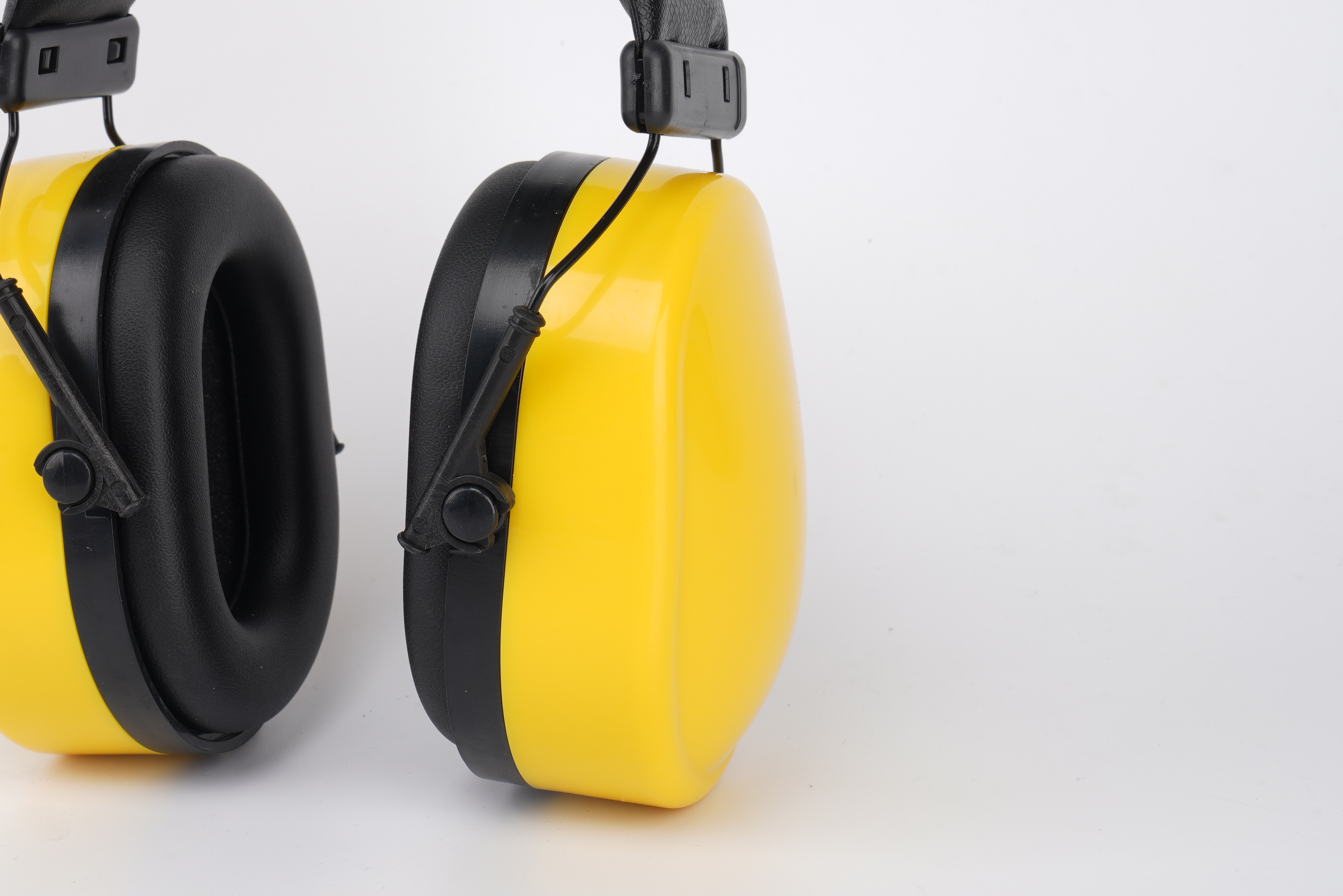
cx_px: 394
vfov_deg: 13.4
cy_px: 189
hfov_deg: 19.9
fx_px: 3805
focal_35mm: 102
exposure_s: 1/160
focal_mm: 64
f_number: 16
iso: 50
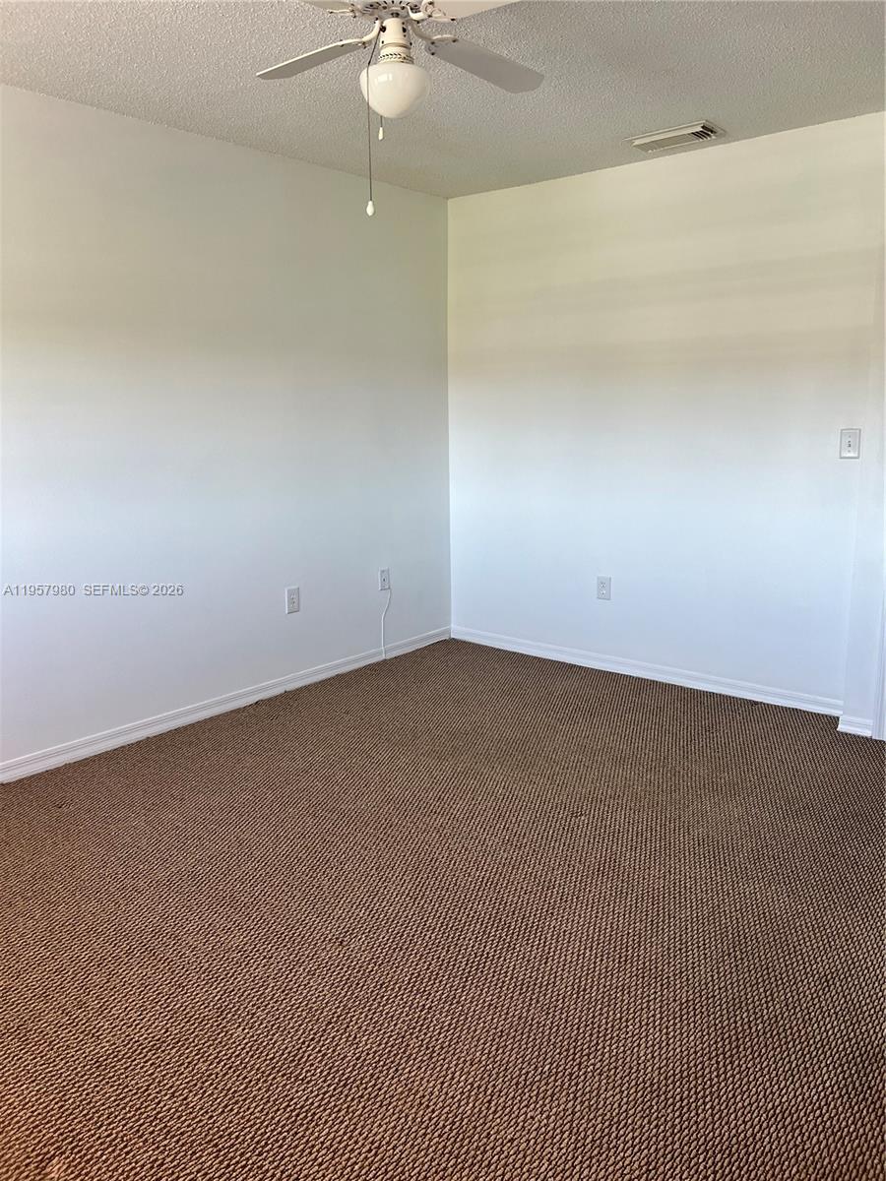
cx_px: 443
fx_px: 887
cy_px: 590
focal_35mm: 26
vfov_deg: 67.3
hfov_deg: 53.1
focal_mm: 5.7
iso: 125
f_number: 1.5
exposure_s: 1/121
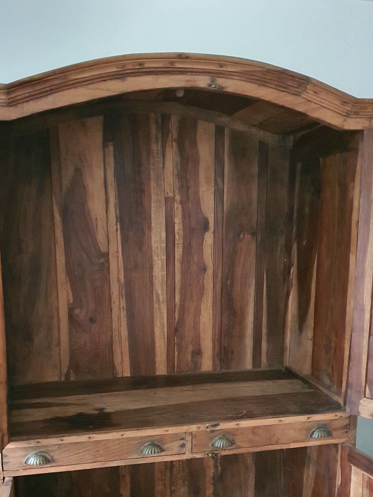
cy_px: 321
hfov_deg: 39.6
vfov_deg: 50.7
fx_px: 517
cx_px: 165
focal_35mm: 36
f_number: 1.5
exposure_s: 1/10
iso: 640
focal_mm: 4.3
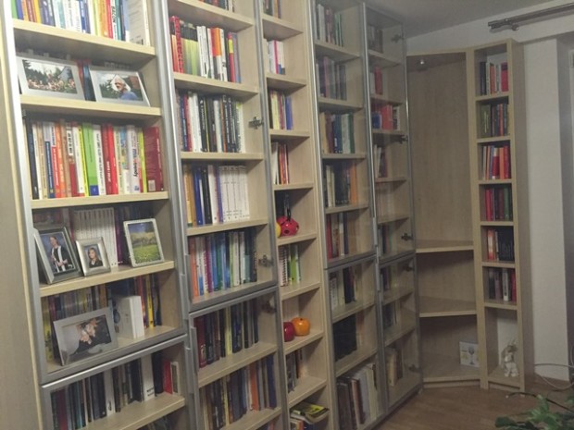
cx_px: 287
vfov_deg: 48.2
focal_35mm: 29
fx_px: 481
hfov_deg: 61.7
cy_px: 215
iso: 250
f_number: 2.2
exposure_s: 1/17
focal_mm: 4.15
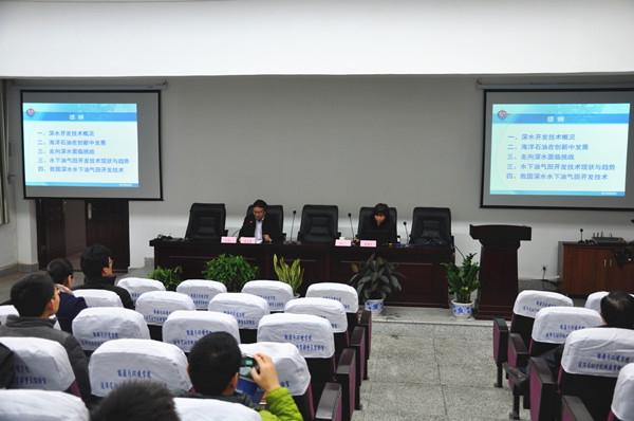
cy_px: 210
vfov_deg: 35.4
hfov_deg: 51.4
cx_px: 317
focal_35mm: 38
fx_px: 659
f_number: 4
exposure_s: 1/15
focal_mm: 25
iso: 200
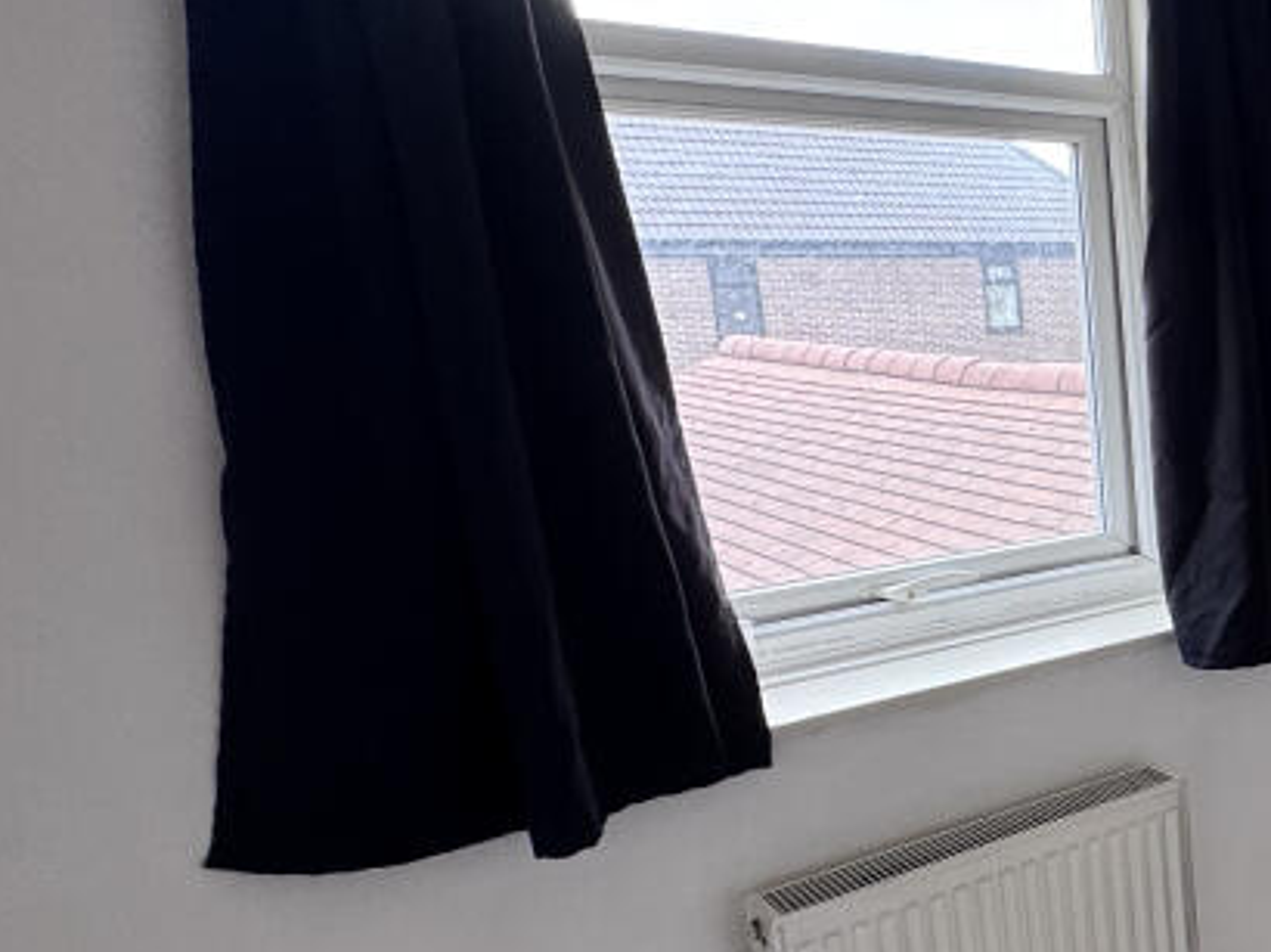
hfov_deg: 38.7
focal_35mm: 35
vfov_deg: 40.5
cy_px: 564
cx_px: 1525
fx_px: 1284
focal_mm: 2.22
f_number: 2.2
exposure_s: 1/99
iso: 160
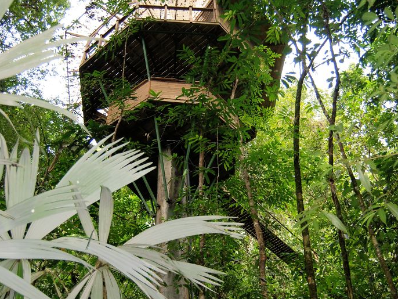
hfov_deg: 42.9
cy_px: 161
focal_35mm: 44
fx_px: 506
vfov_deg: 32.9
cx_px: 201
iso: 200
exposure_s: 1/60
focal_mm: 20
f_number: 3.8
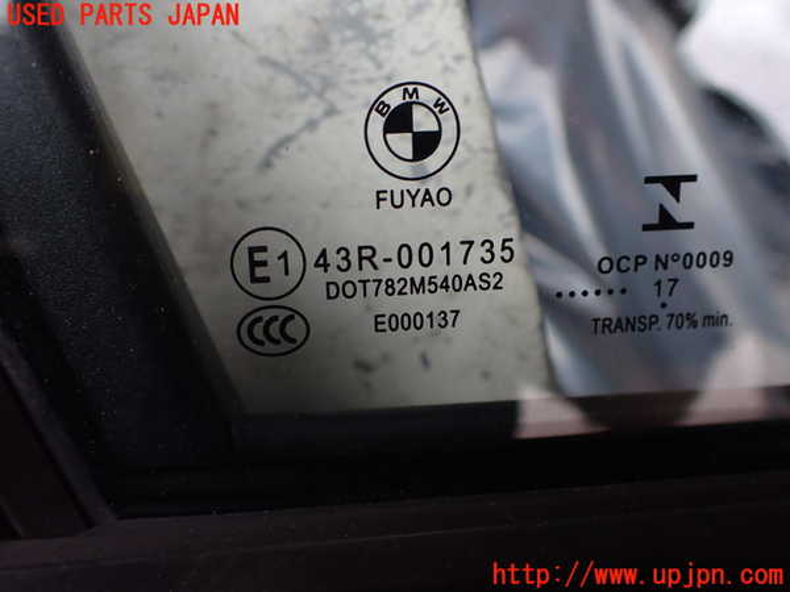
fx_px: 685
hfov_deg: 60.0
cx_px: 395
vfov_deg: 46.8
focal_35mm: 30
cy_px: 296
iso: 200
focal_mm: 5.4
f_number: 2.3
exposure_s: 1/125
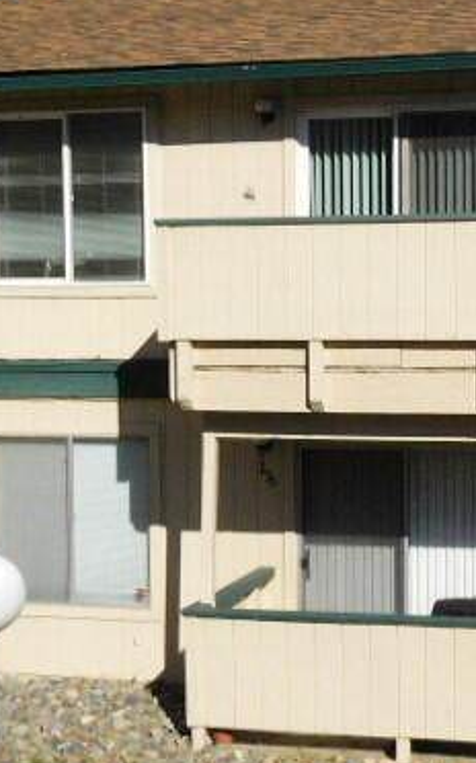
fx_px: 1518
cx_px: 412
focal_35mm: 73
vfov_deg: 28.2
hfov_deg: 17.6
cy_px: 365
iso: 125
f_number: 7.8
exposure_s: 1/800
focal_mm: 7.1
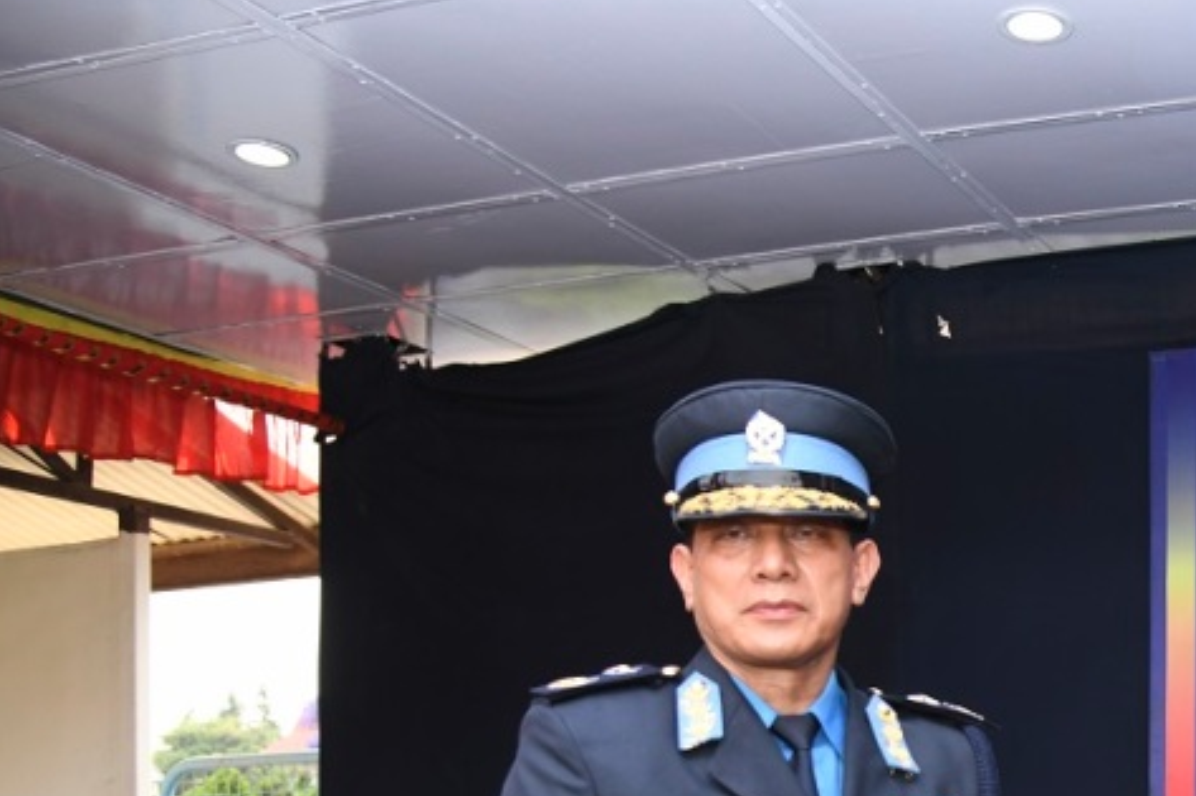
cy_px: 742
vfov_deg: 25.1
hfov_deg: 34.6
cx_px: 1209
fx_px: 1727
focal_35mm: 52
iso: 640
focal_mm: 24
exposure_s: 1/250
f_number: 4
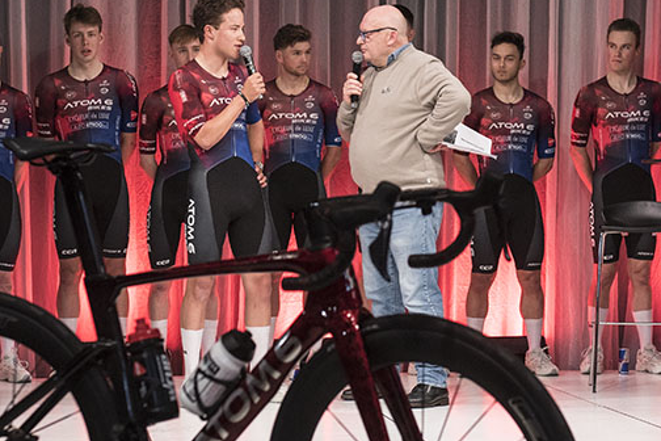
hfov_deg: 17.2
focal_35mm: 119
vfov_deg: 11.5
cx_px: 346
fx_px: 2185
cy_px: 265
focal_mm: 50
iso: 1000
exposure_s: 1/1250
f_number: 4.5
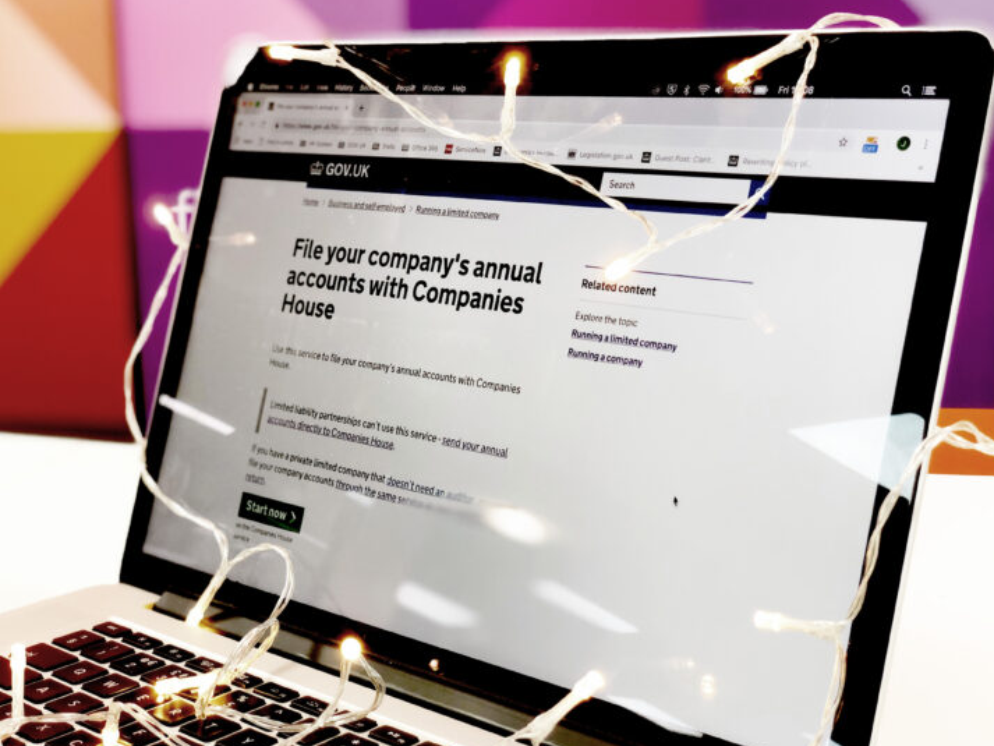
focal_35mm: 56
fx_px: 1608
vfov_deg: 26.1
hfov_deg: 34.3
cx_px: 491
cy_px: 361
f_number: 2.4
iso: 80
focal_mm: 6
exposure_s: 1/33
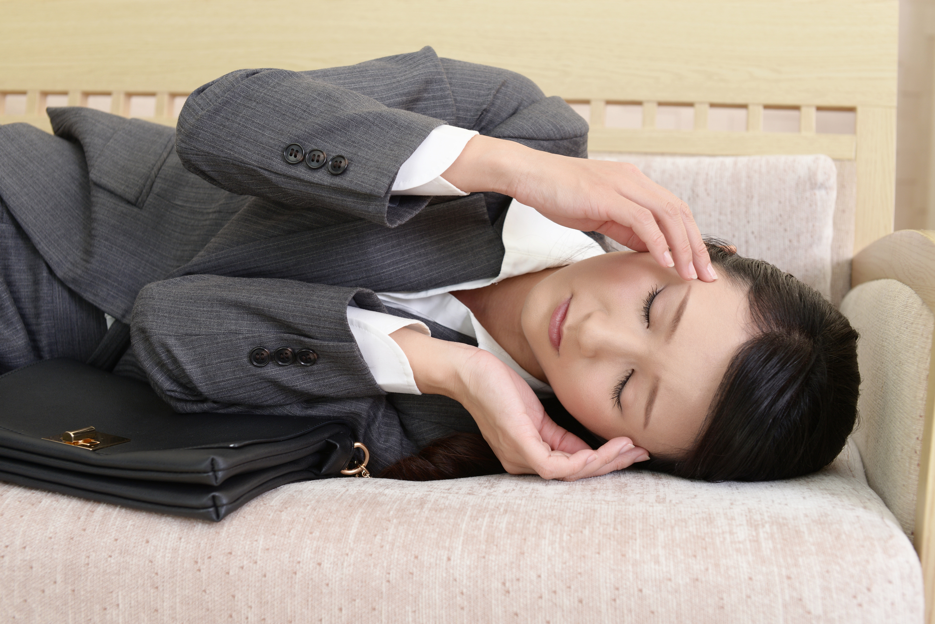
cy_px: 312
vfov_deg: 27.0
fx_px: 1299
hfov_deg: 39.6
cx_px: 468
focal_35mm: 50
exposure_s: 1/125
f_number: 5.6
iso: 160
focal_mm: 50
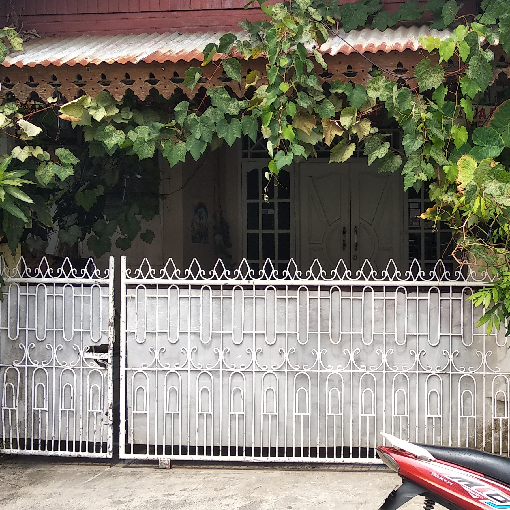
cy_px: 265
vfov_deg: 33.4
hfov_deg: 32.6
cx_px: 401
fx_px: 850
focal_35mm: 51
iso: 100
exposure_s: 1/394
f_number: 2.2
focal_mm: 3.81
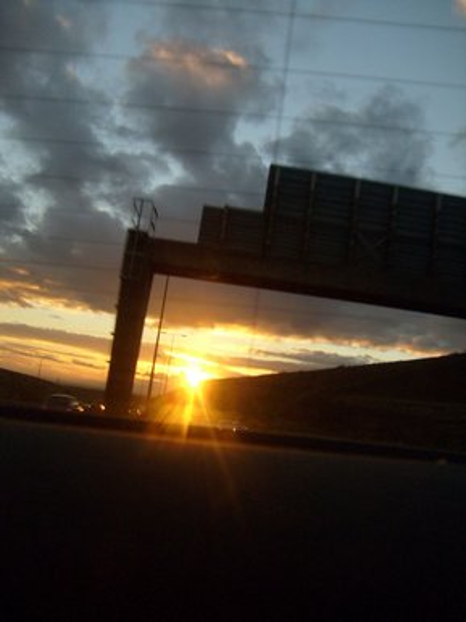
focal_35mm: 35
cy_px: 311
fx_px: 629
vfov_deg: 52.7
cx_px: 233
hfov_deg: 40.7
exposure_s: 1/60
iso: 80
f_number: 7.1
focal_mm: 5.8
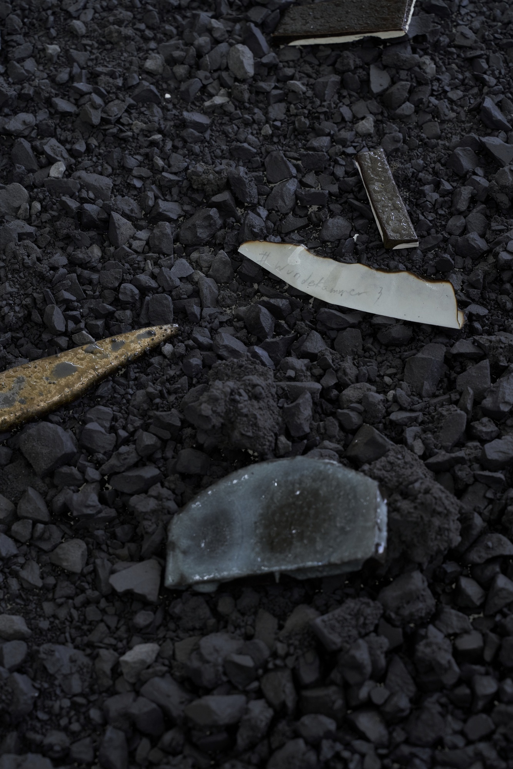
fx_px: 1496
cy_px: 384
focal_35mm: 70
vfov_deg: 28.8
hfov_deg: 19.5
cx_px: 256
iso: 500
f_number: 11
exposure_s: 1/6
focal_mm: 70
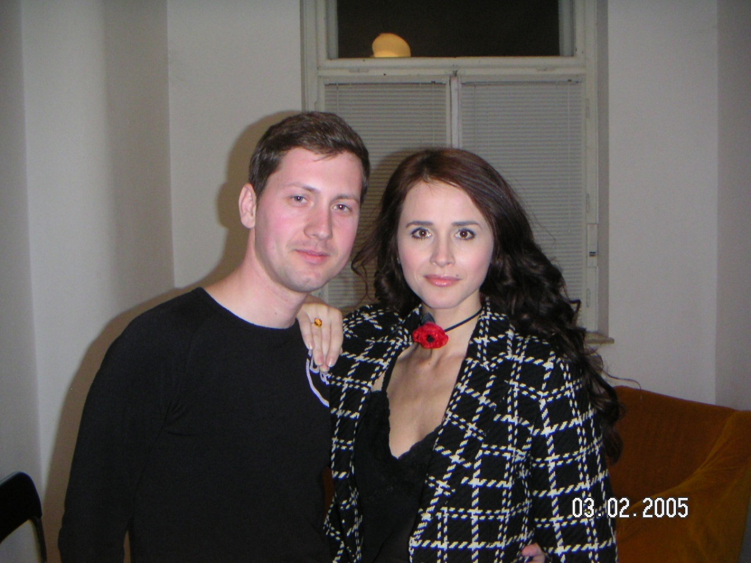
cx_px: 376
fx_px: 933
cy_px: 282
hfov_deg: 43.9
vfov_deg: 33.6
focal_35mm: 43
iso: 200
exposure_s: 1/45
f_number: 2.9
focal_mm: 5.6
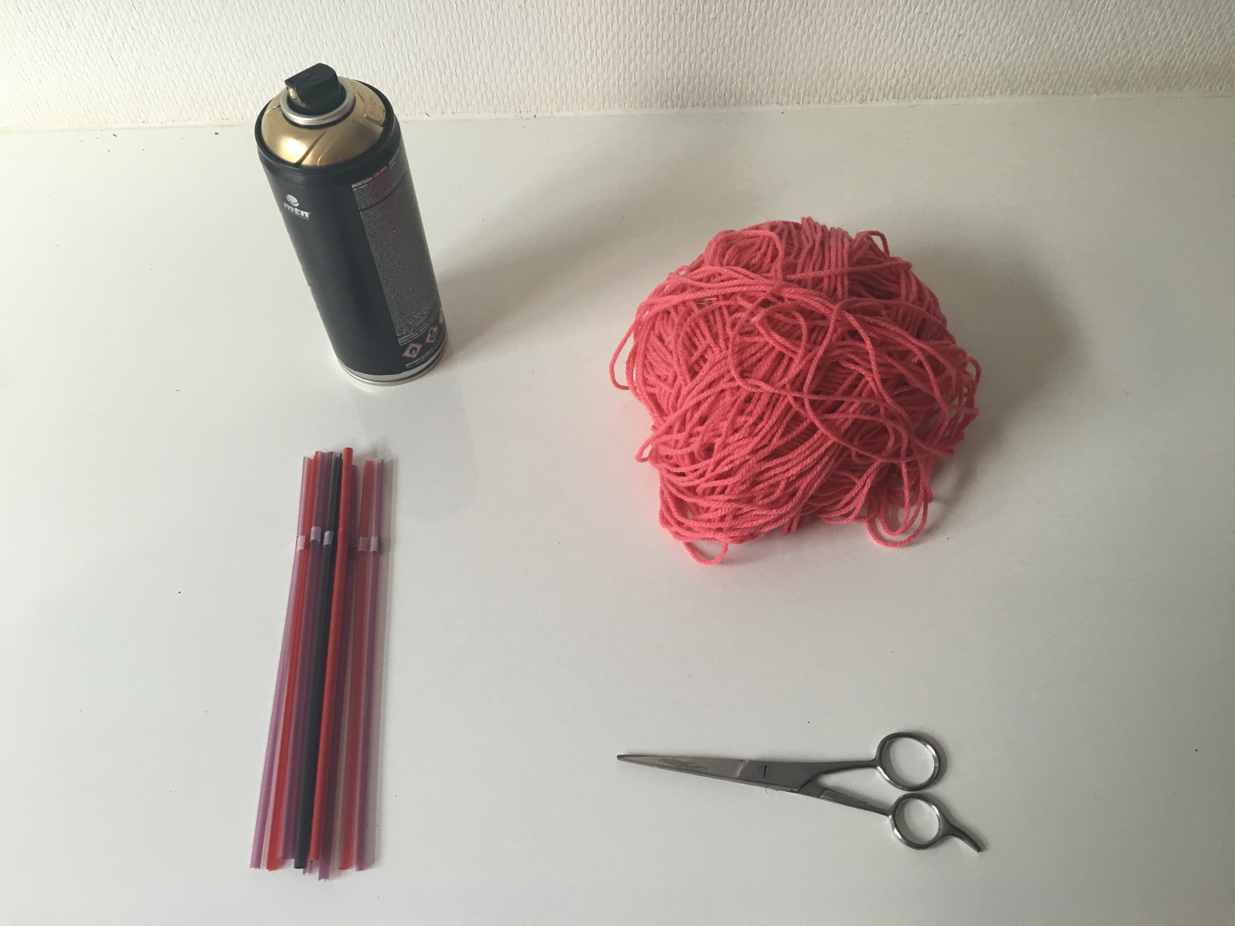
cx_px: 618
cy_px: 463
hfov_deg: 61.7
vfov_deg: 48.2
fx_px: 1035
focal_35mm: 29
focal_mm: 4.15
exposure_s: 1/33
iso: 100
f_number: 2.2
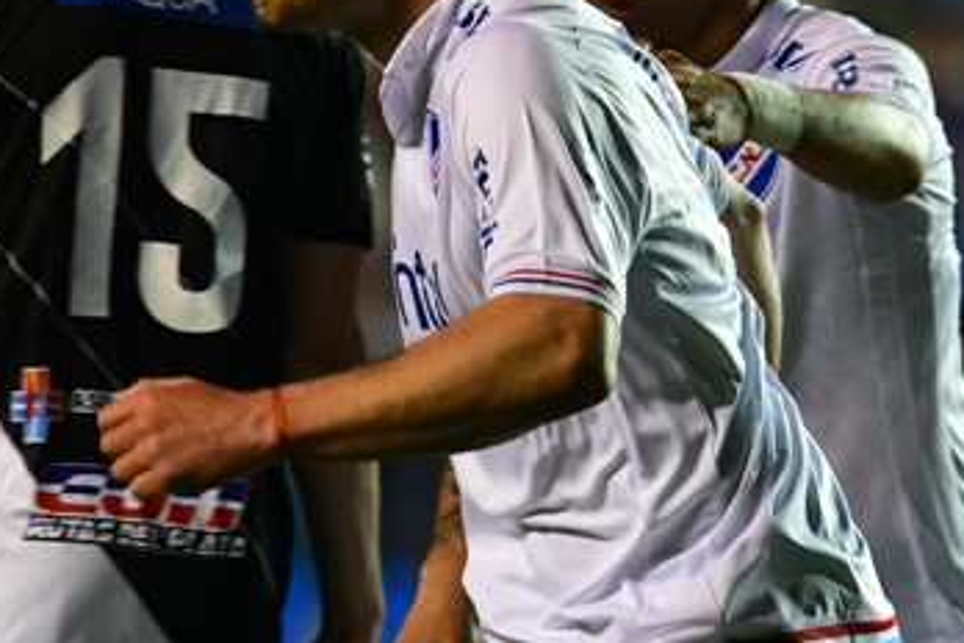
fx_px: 36977
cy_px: 301
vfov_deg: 1.0
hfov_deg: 1.5
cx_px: 560
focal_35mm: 1381
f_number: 4
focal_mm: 400
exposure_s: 1/640
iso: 3200
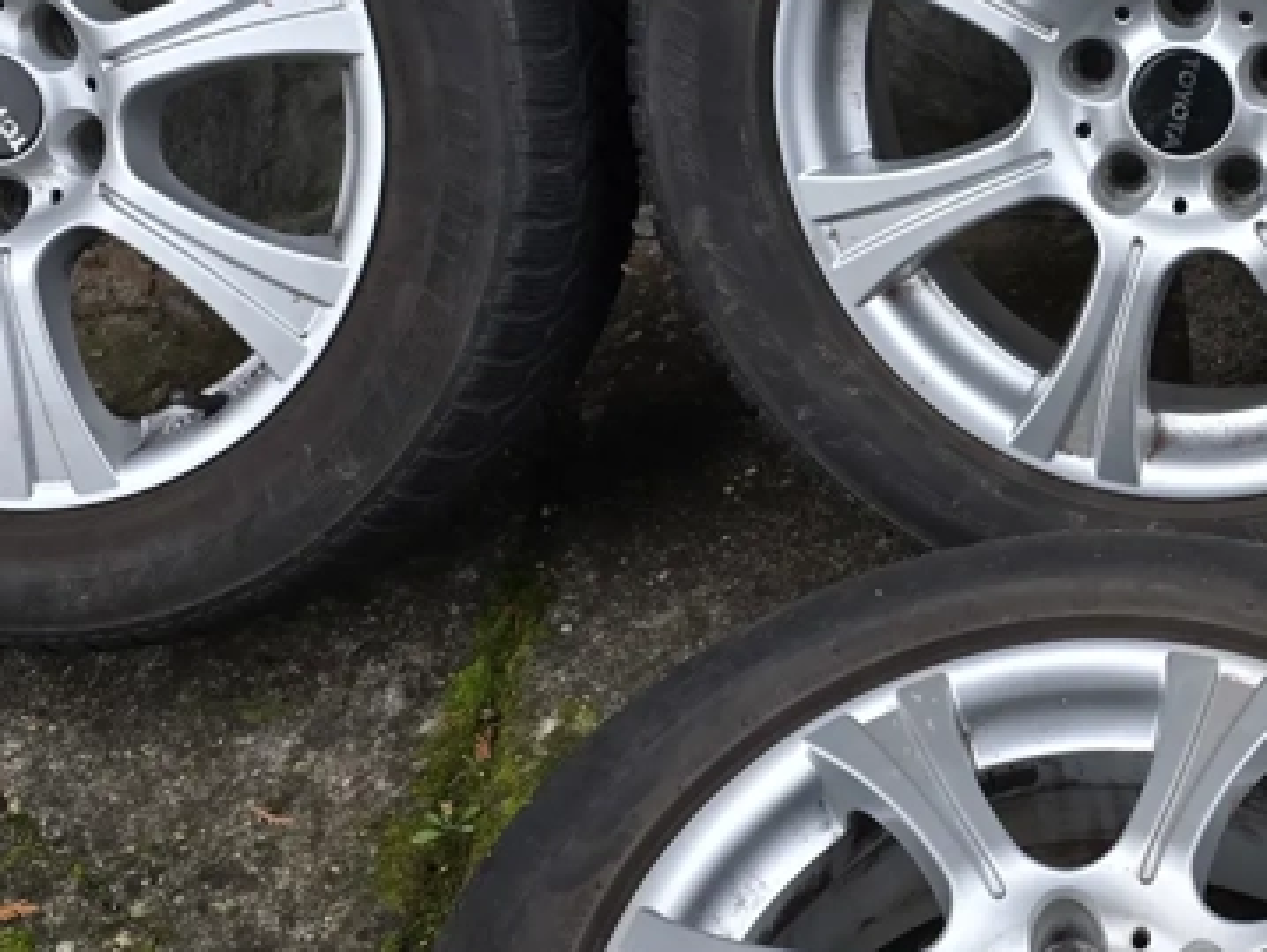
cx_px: 1172
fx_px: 2345
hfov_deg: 28.9
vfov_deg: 23.0
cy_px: 458
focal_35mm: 64
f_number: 1.7
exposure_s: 1/180
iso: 80
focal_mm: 6.3
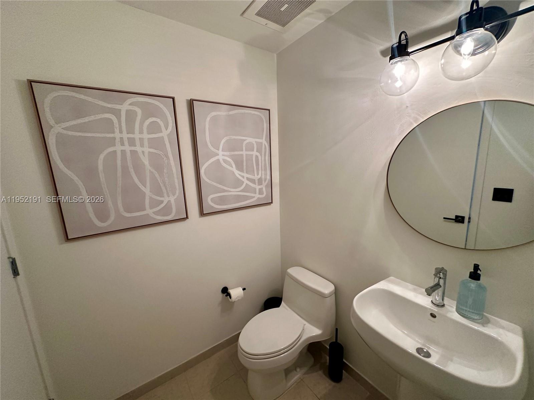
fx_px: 216
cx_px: 267
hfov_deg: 102.1
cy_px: 200
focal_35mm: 14
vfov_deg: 85.7
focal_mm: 2.22
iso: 320
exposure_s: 1/120
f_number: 2.2
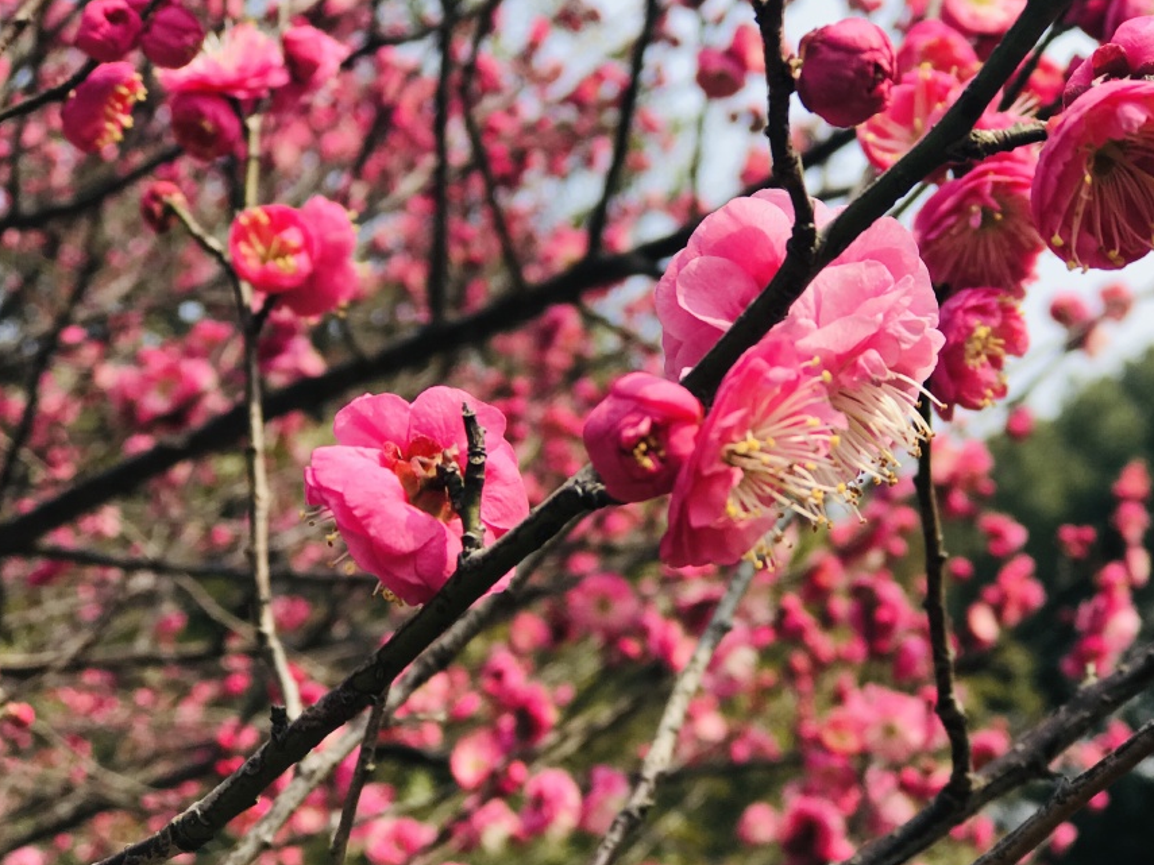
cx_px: 719
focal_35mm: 80
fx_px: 2667
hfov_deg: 24.4
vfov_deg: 18.4
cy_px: 375
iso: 20
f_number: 2.8
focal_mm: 6.6
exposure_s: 1/515
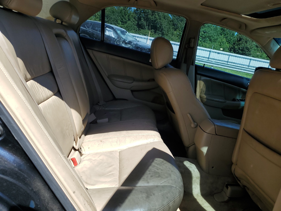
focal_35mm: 26
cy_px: 106
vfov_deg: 53.1
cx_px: 140
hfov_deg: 67.3
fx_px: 211
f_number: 1.5
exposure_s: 1/1429
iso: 50
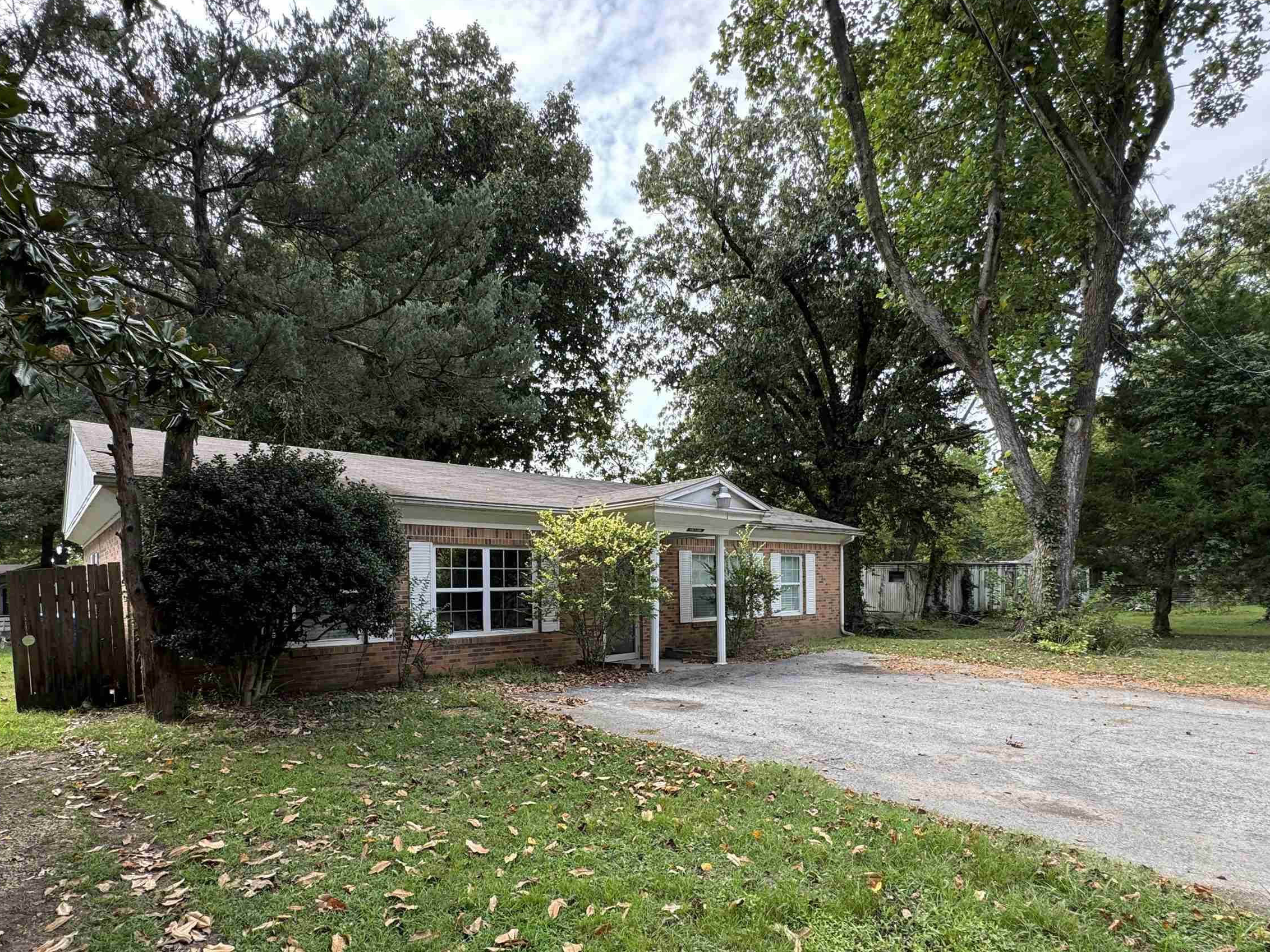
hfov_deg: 84.6
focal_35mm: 19
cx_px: 602
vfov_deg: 67.7
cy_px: 593
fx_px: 697
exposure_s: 1/215
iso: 40
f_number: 2.2
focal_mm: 2.22
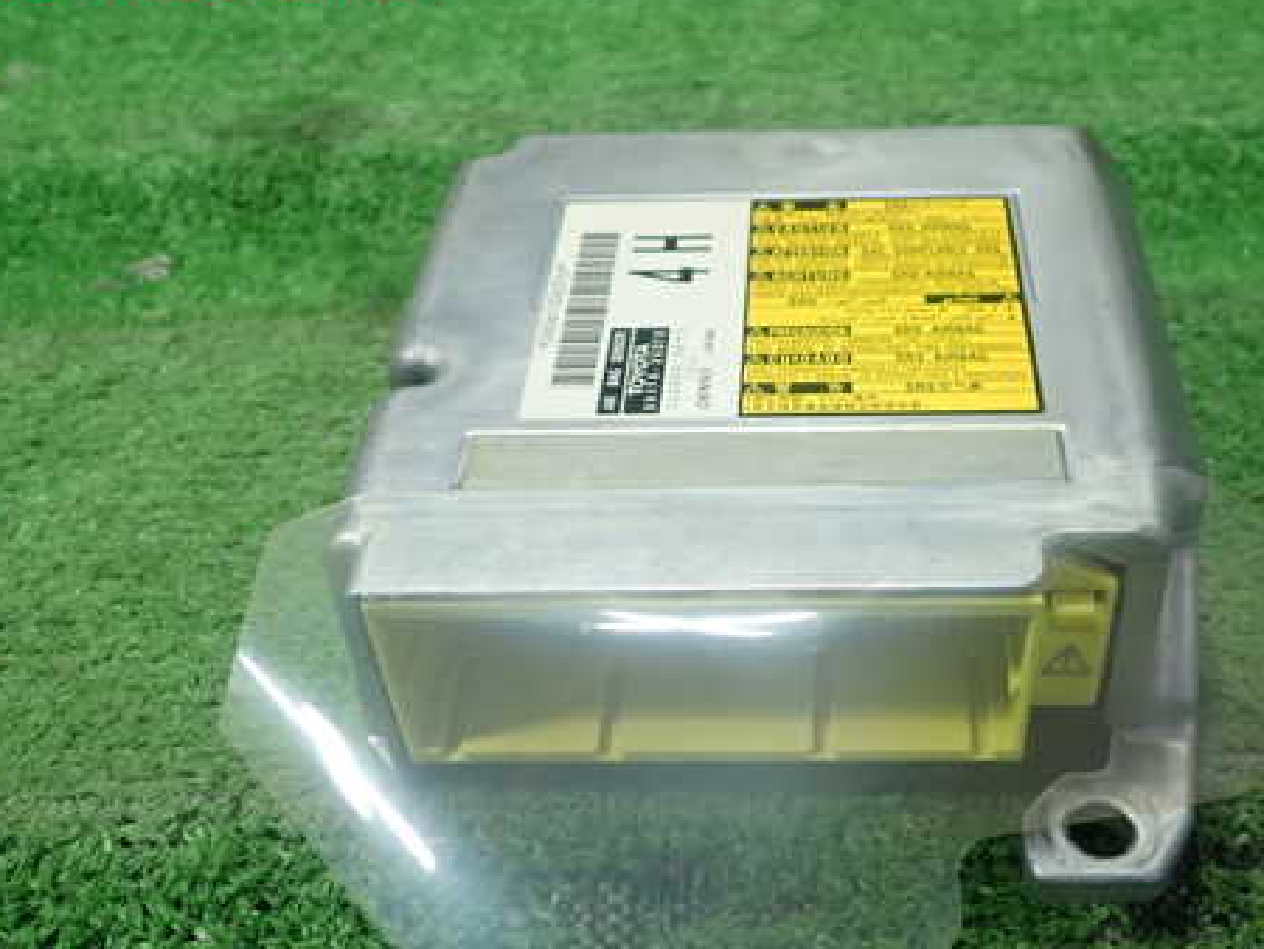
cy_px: 570
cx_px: 761
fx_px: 1461
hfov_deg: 46.5
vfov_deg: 35.9
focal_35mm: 40
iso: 250
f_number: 2.3
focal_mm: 5.5
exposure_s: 1/125
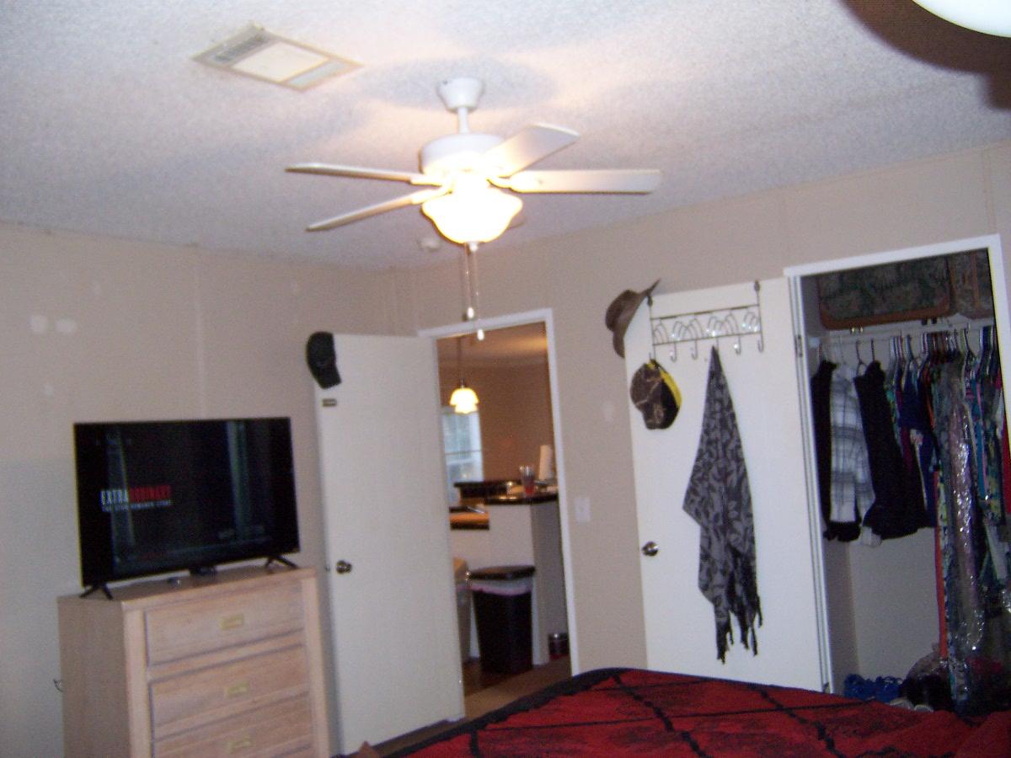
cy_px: 379
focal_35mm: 33
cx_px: 506
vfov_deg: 42.9
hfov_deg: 55.4
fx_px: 964
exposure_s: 1/60
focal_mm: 5.5
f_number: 2.4
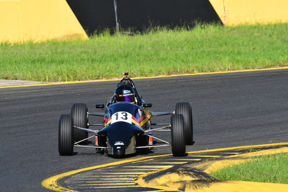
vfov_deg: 2.3
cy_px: 96
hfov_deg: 3.4
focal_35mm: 600
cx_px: 144
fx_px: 4799
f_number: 11
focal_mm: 400
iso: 500
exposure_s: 1/640
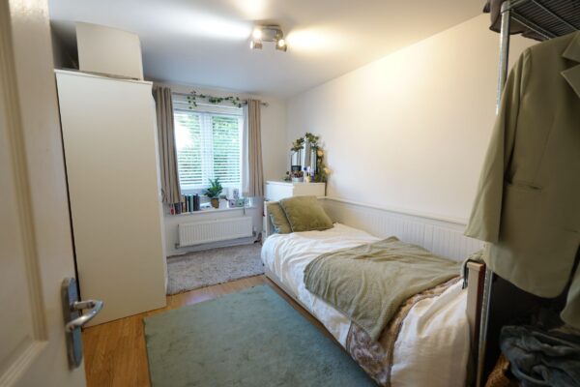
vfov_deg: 73.7
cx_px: 290
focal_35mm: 16
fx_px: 258
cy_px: 194
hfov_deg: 96.7
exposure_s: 1/25
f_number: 4.5
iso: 400
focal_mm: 16
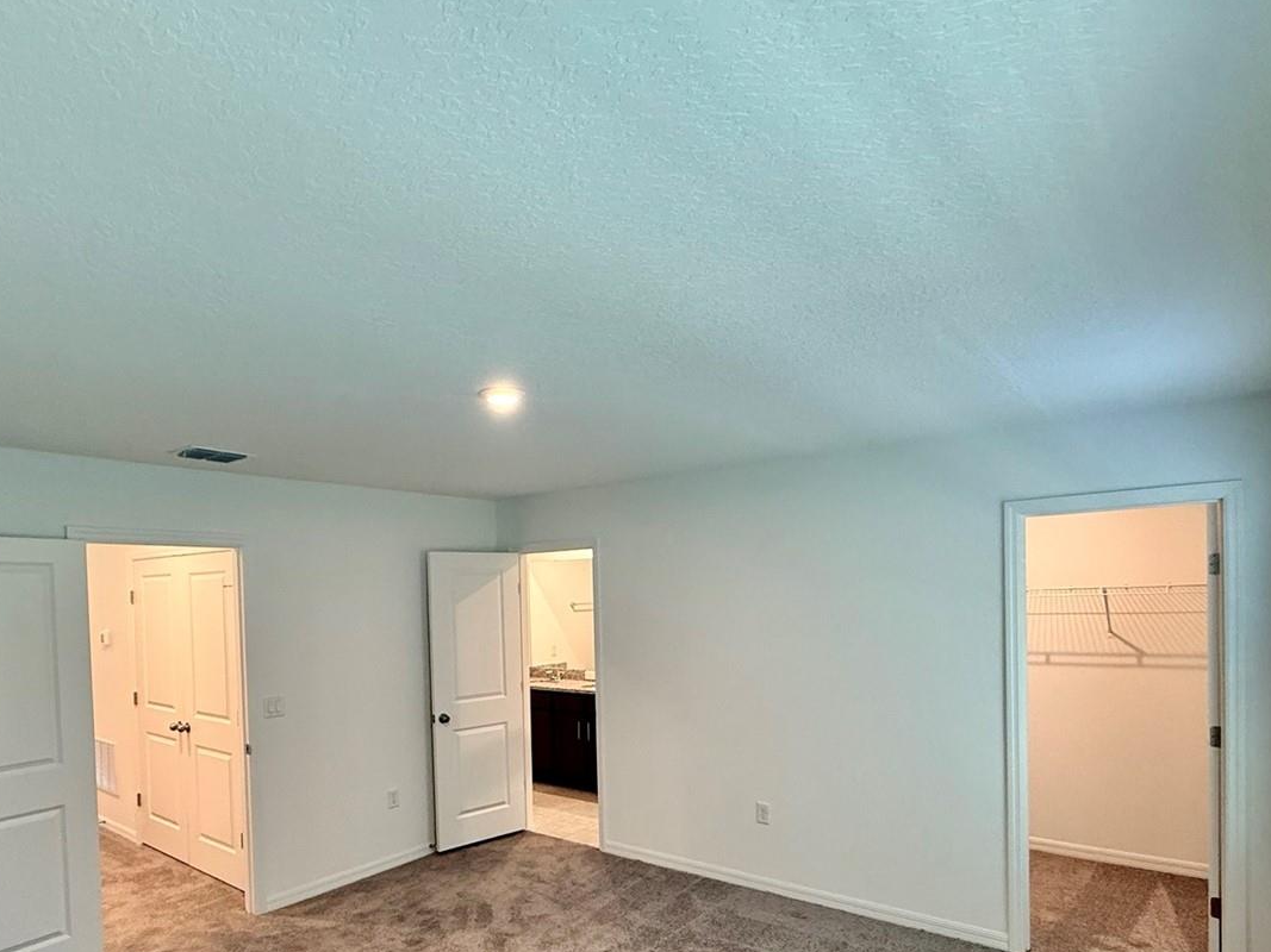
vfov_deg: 62.3
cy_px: 614
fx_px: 771
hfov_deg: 78.9
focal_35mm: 21
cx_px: 592
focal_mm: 2.22
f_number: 2.2
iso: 250
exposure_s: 1/120
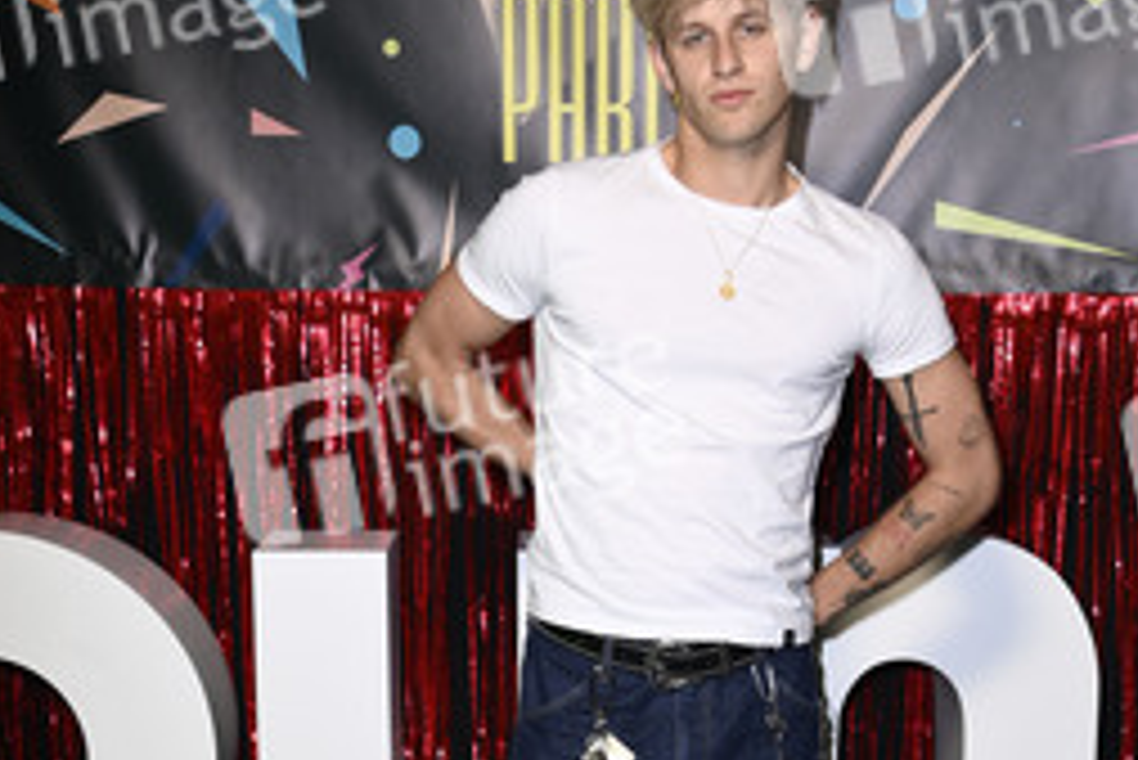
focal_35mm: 71
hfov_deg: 28.4
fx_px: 2246
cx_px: 585
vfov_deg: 18.9
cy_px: 666
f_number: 5.6
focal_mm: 45
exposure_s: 1/250
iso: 1600
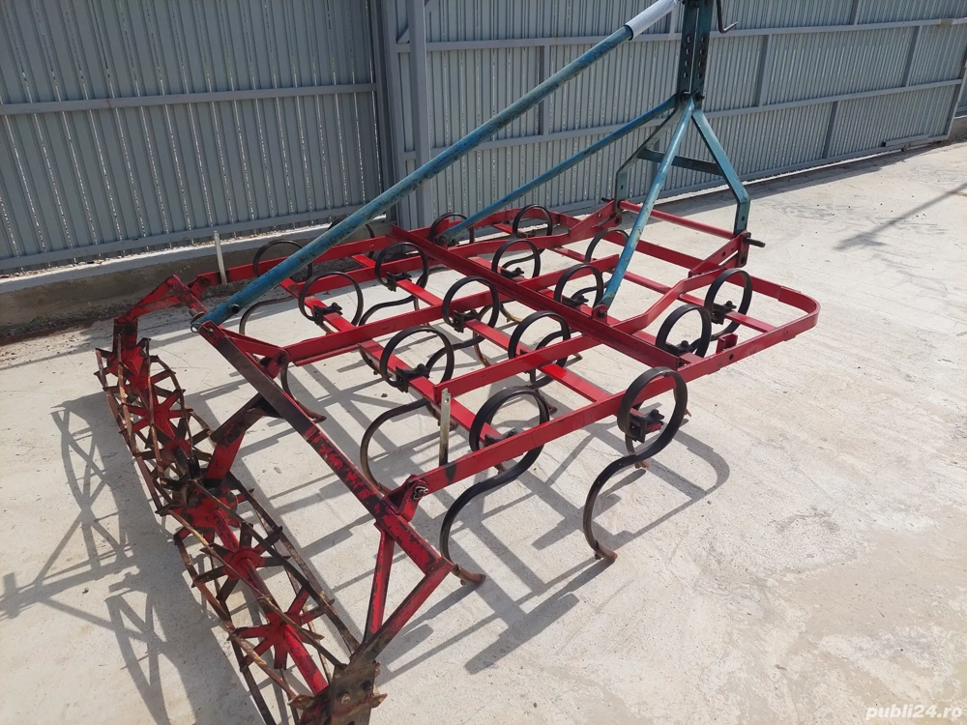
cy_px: 362
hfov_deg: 71.6
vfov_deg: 56.8
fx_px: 670
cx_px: 484
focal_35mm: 24
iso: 40
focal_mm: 5.23
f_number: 1.8
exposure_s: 1/2882
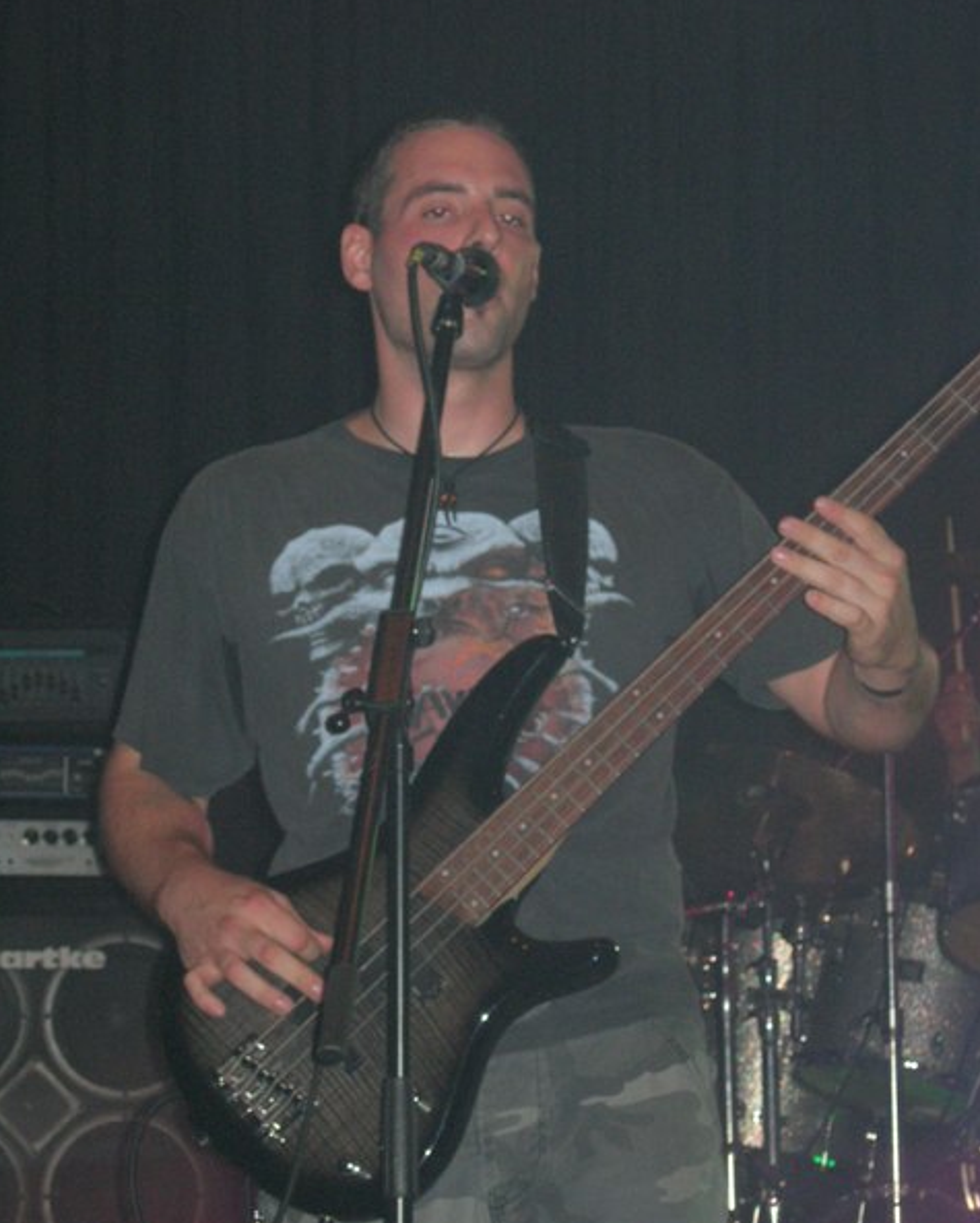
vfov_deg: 16.2
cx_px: 489
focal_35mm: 119
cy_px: 627
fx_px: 4311
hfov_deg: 13.0
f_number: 4.9
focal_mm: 23.4
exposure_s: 1/60.1
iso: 200
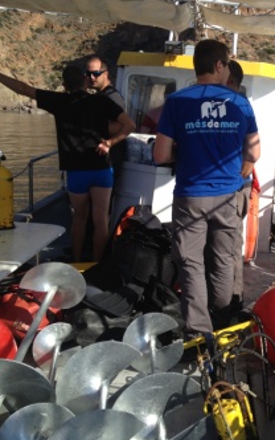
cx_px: 247
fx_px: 599
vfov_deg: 40.3
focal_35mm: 50
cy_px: 220
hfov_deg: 25.1
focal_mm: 4.28
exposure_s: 1/1727
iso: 50
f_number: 2.4
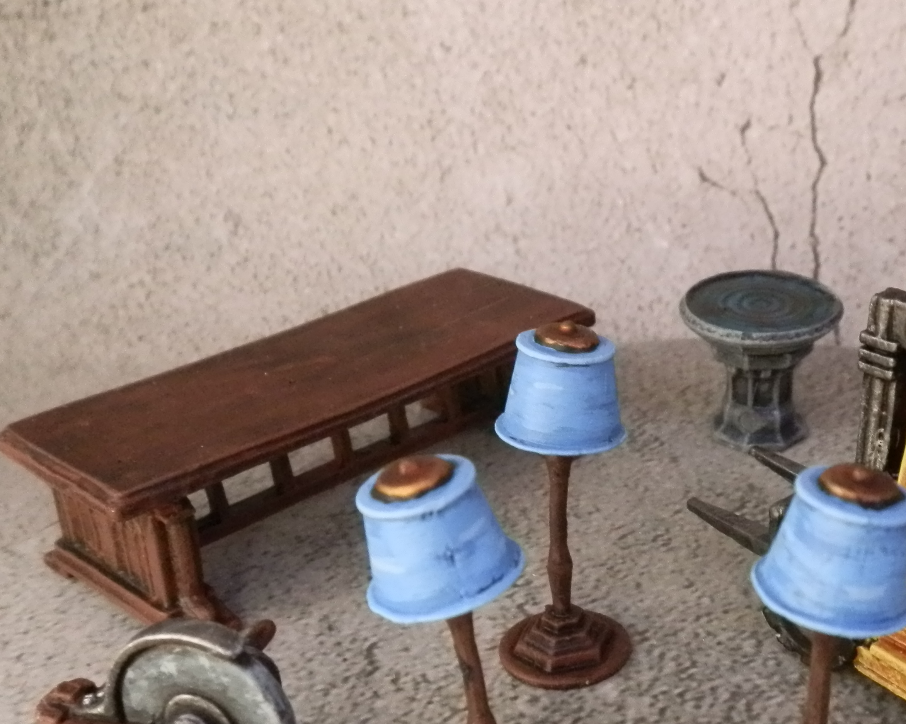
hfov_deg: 36.7
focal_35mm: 50
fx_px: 1341
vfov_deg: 29.7
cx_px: 645
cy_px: 548
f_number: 3.1
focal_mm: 5
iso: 400
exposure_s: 1/125
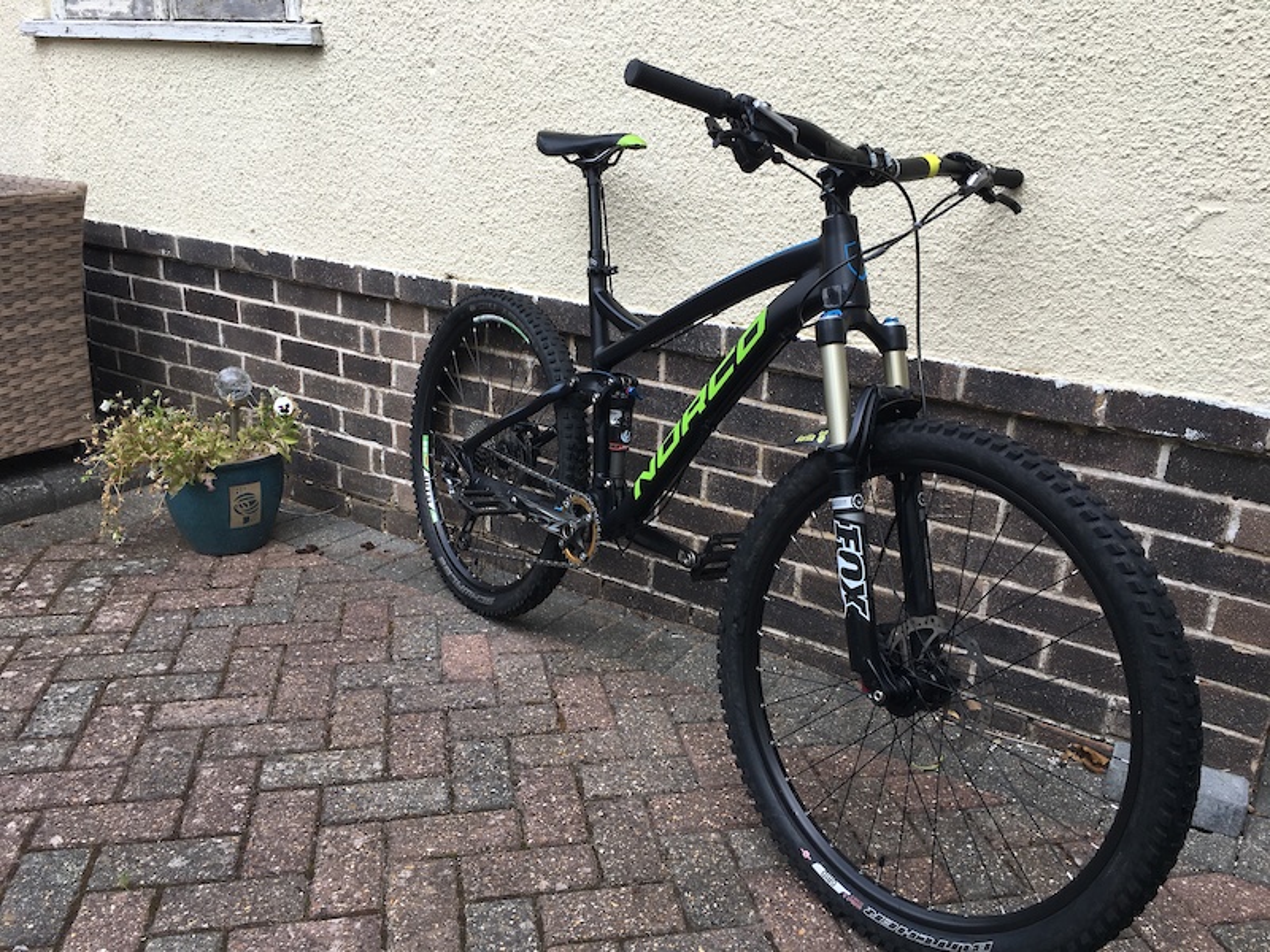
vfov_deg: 48.2
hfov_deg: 61.7
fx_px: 1064
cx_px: 635
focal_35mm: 29
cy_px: 476
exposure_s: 1/625
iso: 25
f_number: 2.2
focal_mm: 4.15
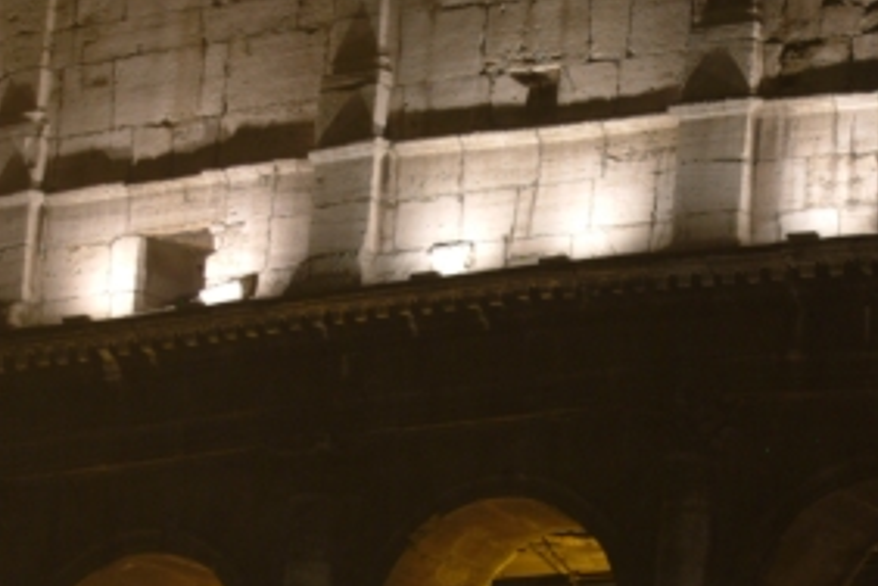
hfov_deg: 6.1
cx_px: 1099
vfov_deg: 4.1
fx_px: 8204
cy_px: 519
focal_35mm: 336
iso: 100
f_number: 8
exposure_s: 4
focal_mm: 79
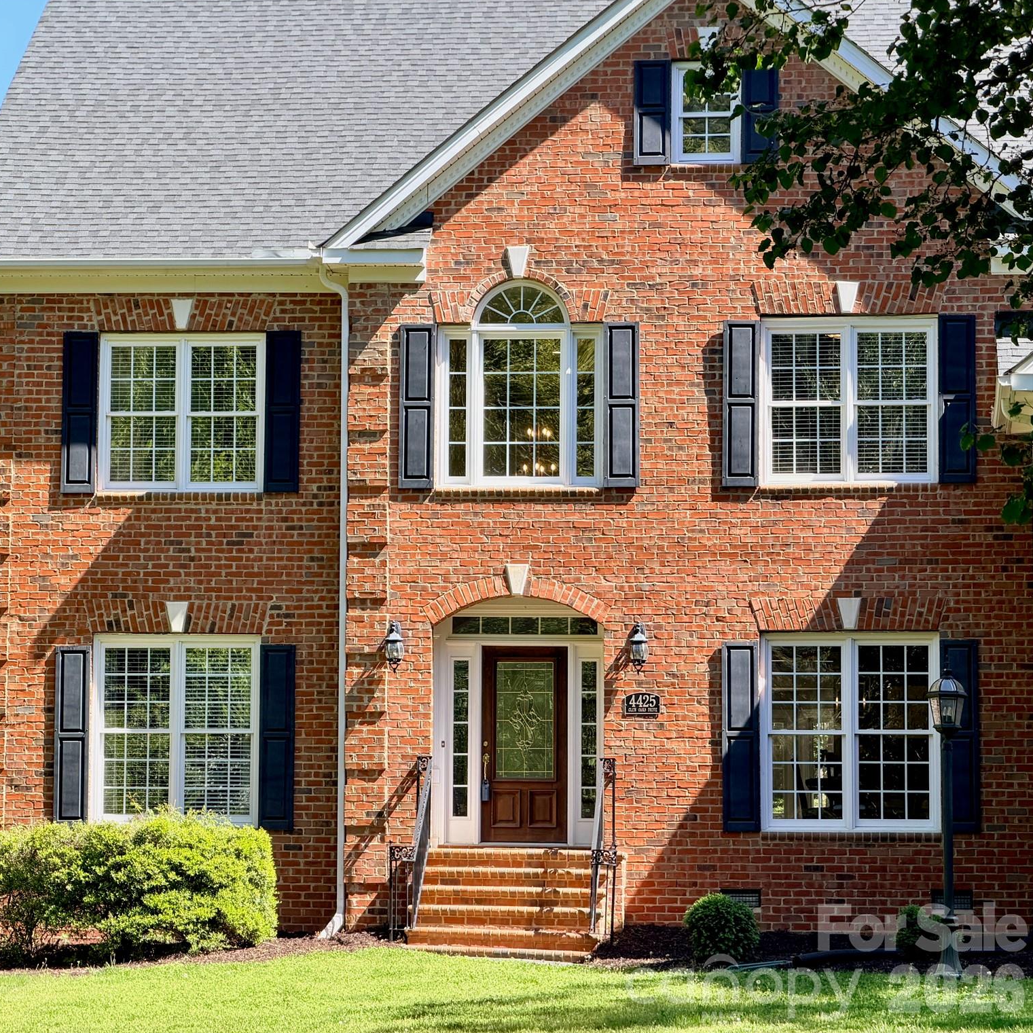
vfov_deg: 14.7
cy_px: 515
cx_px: 339
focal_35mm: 119
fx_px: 4018
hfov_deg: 14.6
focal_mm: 16.89
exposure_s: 1/326
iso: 50
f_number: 2.8
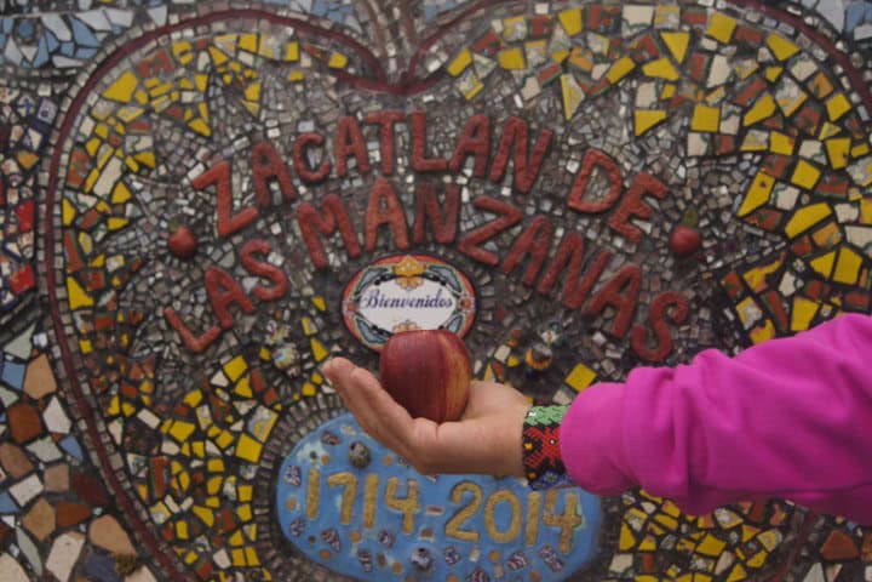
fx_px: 945
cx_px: 436
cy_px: 291
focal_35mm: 39
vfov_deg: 34.2
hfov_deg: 49.6
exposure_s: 1/250
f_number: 5.6
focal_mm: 26
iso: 200
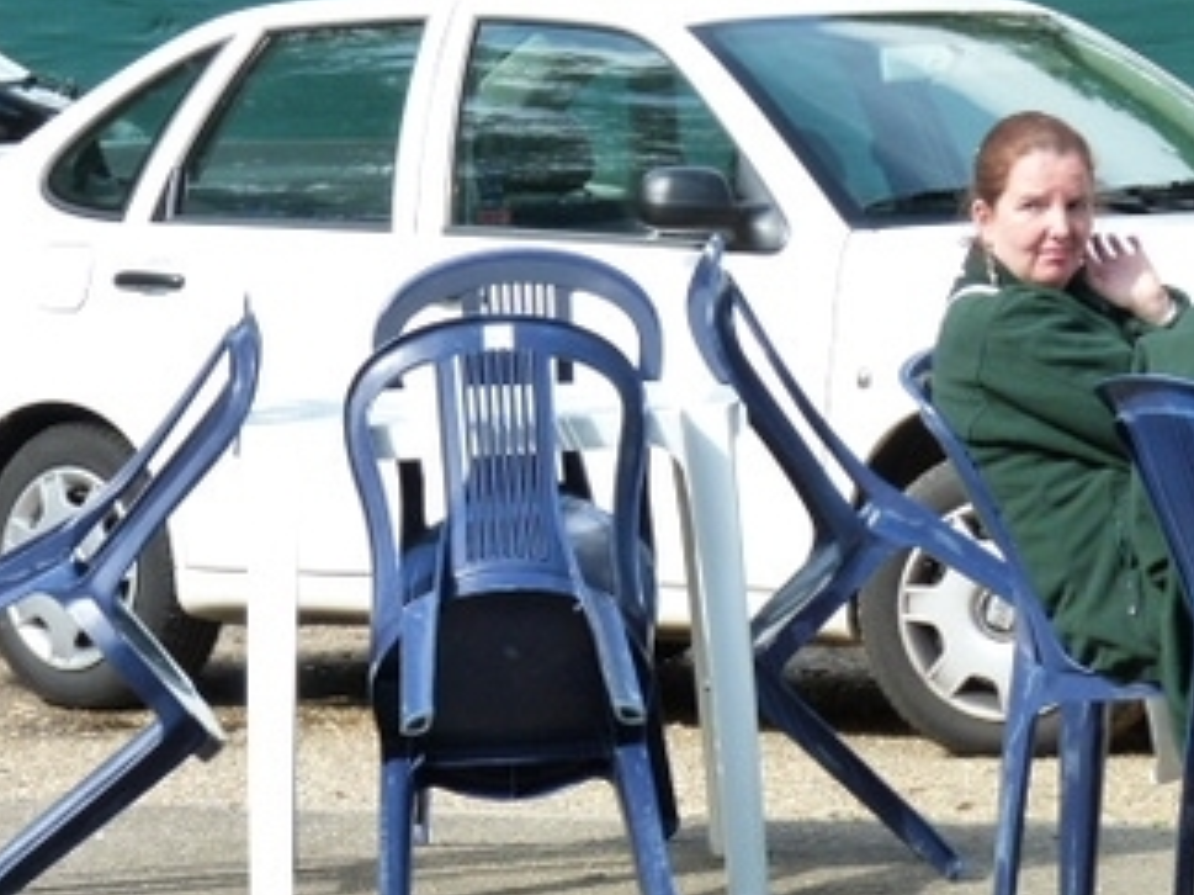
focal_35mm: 286
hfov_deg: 6.9
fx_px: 9861
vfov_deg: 5.2
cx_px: 299
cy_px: 558
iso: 160
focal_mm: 27.8
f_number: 4
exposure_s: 1/250
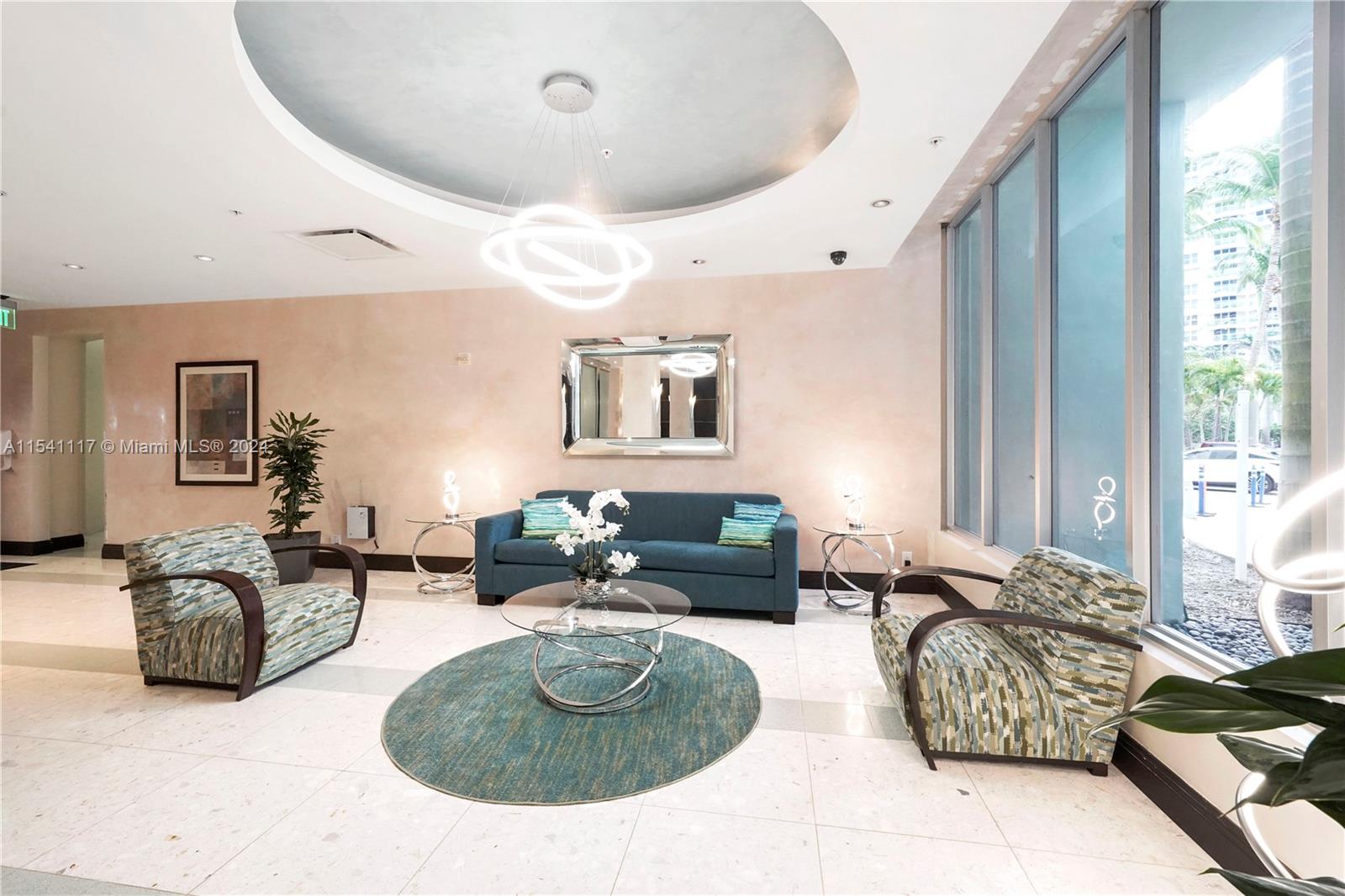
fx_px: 560
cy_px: 448
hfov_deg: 100.4
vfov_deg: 77.3
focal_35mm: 15
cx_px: 672
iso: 4000
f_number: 9
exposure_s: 1/30
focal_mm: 15
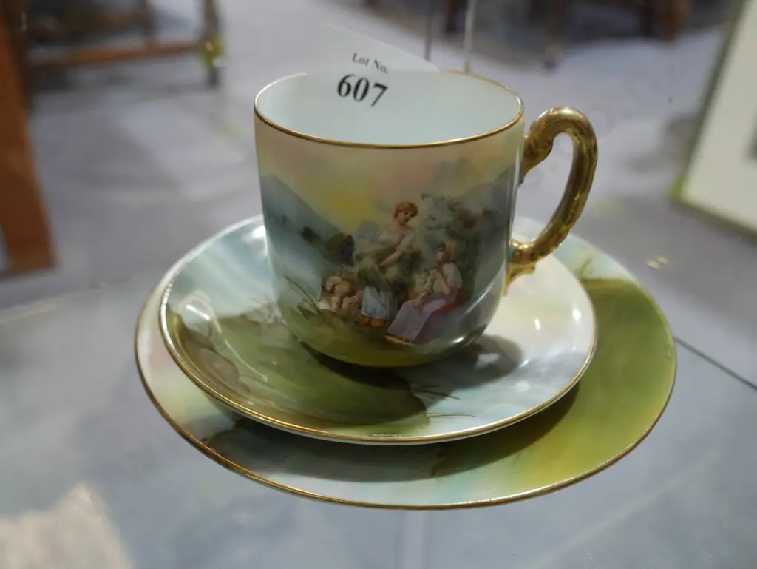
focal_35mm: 34
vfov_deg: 41.8
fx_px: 744
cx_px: 378
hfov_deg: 53.9
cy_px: 284
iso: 400
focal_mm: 17
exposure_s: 1/60
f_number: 4
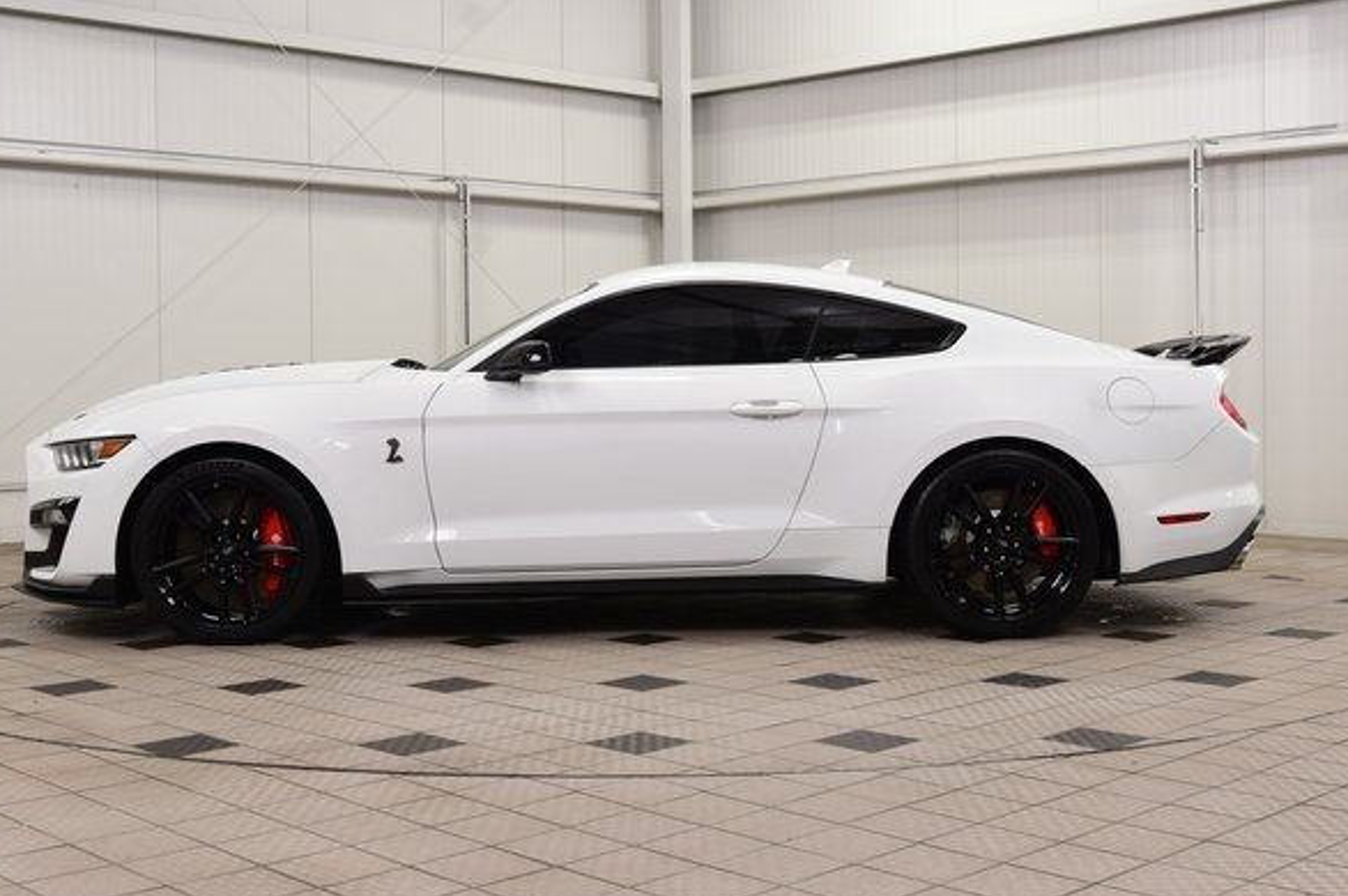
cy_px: 447
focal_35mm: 48
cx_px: 637
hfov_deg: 41.5
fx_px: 1779
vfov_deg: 28.3
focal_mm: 29
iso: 1000
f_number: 8
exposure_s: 1/60
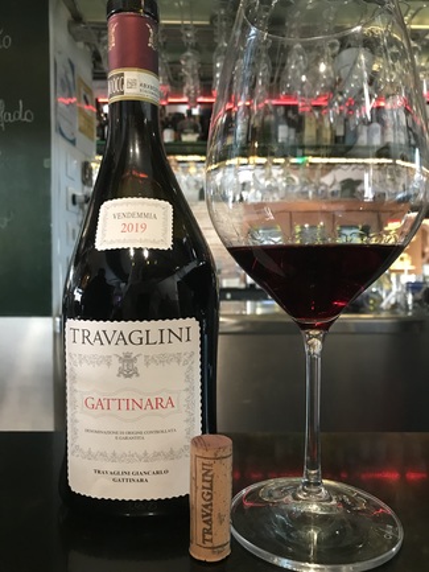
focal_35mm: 28
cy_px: 286
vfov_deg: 63.4
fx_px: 462
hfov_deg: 49.8
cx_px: 214
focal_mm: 3.99
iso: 100
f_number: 1.8
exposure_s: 1/8
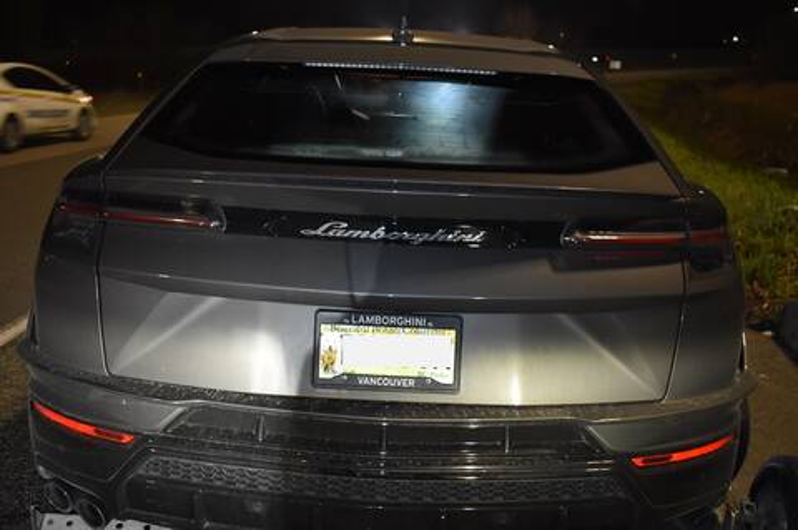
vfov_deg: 36.8
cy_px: 265
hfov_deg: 53.2
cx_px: 399
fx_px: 797
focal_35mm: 36
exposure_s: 1/60
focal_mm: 24
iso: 1600
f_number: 4
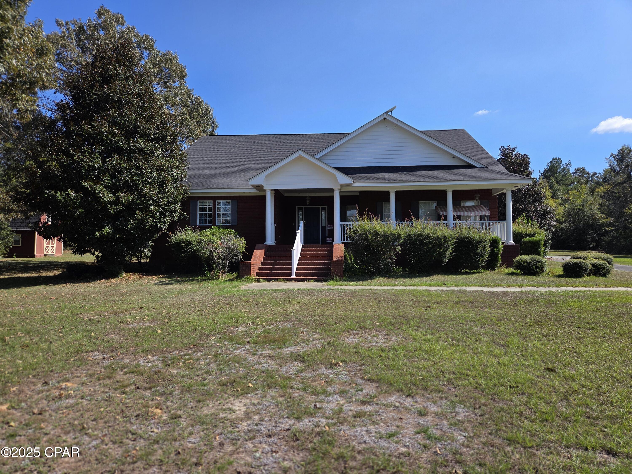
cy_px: 237
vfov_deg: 58.9
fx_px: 420
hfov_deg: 73.9
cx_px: 316
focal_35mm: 23
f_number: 1.8
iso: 80
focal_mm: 5.4
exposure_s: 1/4187
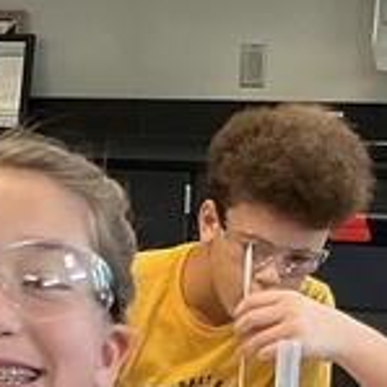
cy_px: 574
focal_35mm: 176
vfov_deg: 9.7
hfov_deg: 9.3
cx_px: -413
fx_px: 2226
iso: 100
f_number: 1.8
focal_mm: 3
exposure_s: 1/60
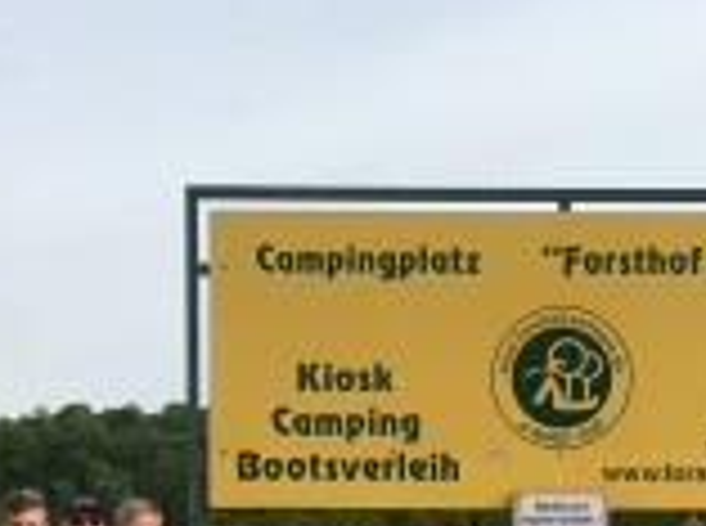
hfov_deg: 23.6
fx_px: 1689
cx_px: 373
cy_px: 665
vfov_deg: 16.8
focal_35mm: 83
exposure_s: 1/1374
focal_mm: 4.15
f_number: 2.2
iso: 25
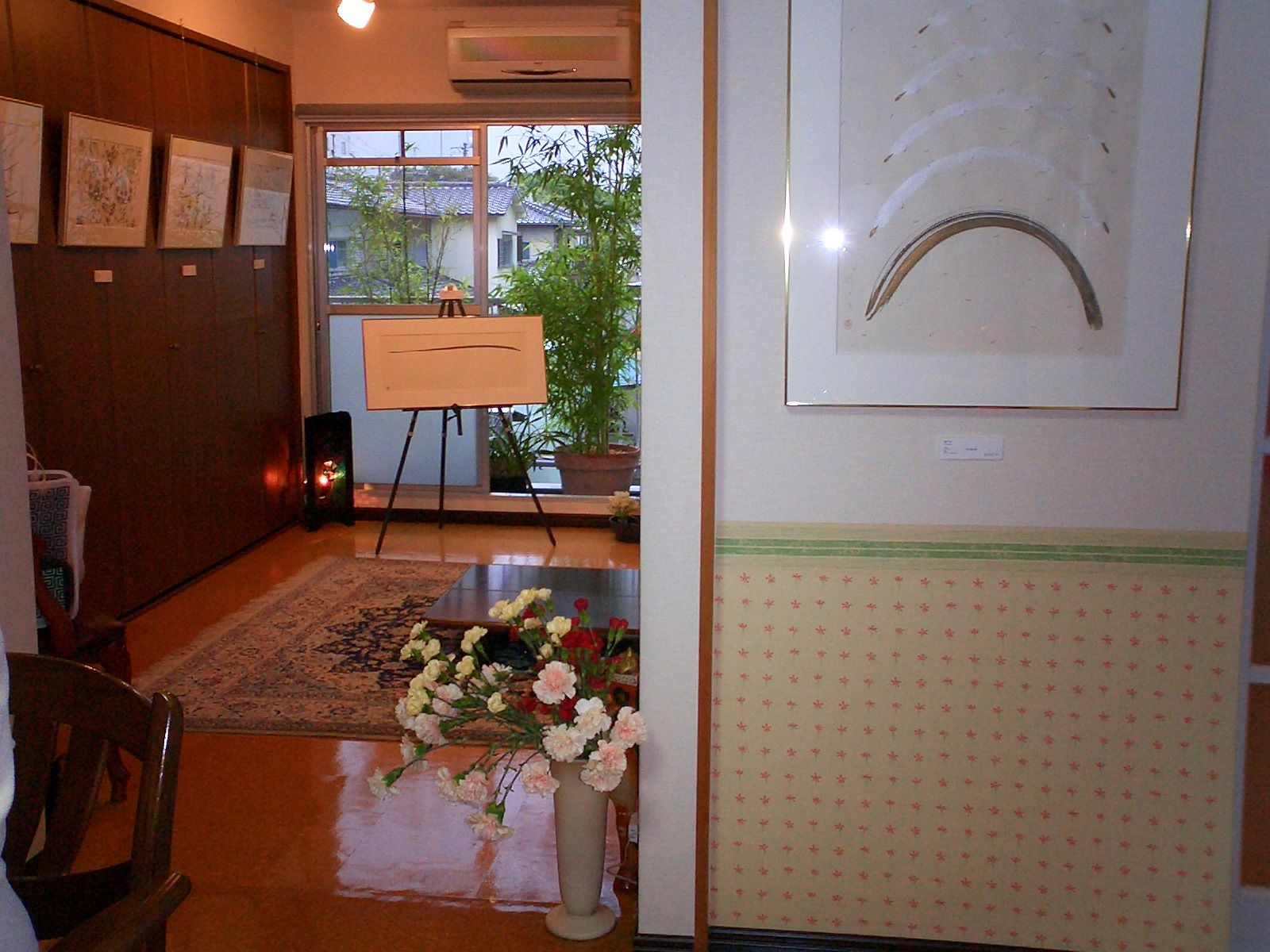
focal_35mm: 37
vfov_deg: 38.7
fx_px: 1357
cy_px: 476
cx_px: 635
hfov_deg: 50.1
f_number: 3.5
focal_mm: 5.6
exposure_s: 1/40
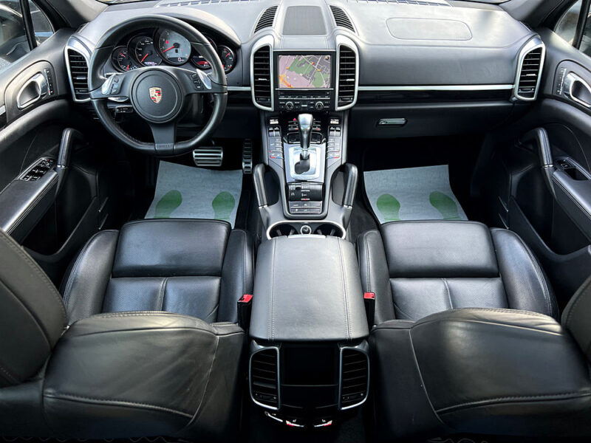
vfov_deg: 53.1
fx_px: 444
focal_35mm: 26
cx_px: 296
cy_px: 222
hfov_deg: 67.3
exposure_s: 1/90
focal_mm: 5.7
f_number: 1.5
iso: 50
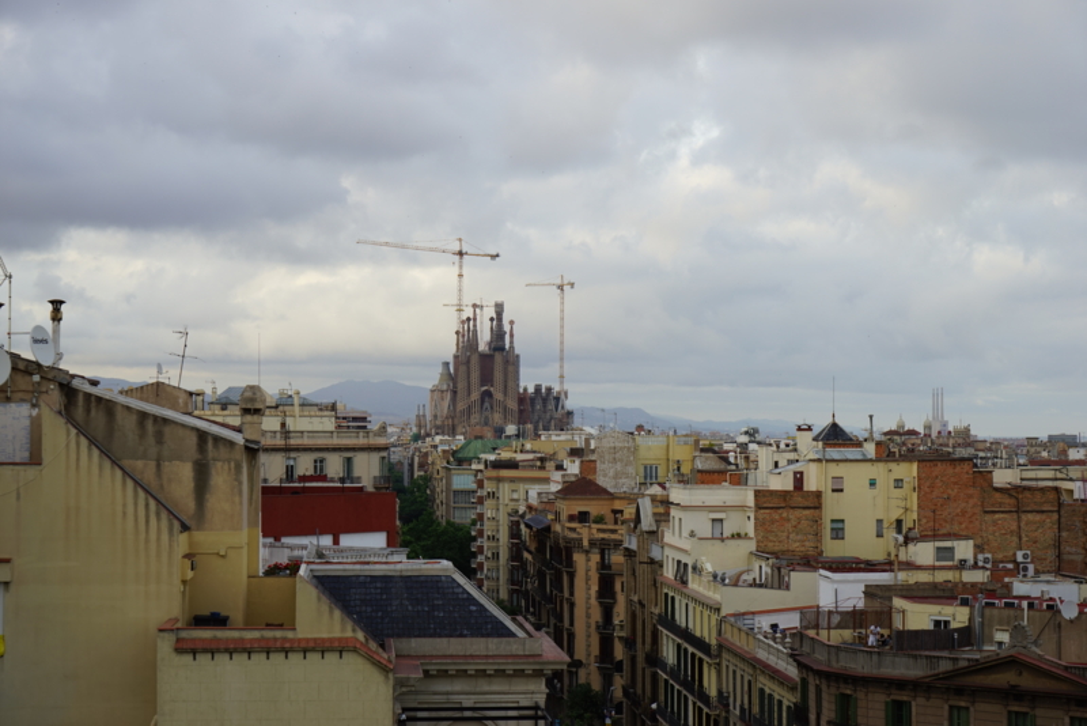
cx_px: 544
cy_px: 363
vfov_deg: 19.5
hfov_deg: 28.8
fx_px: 2114
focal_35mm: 70
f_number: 7.1
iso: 100
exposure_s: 1/100
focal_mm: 70
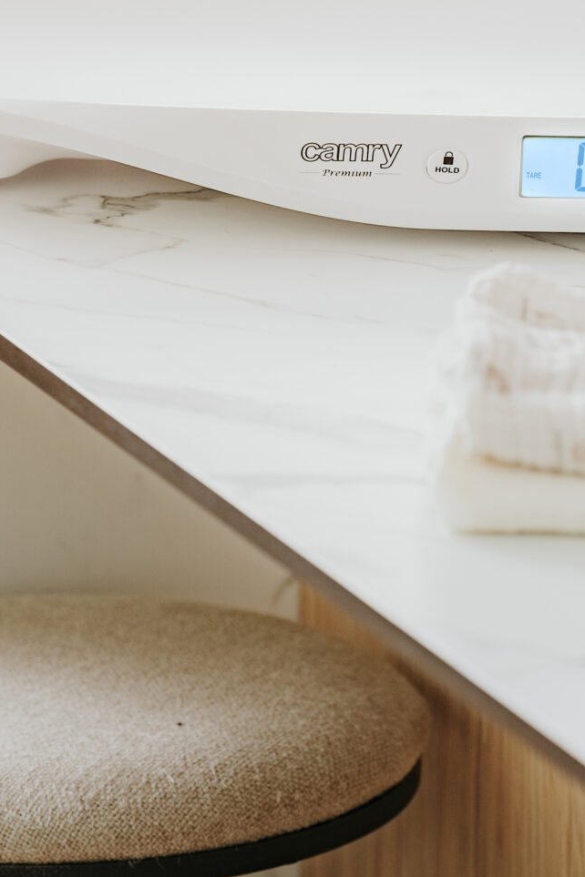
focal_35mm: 279
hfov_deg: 4.9
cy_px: 226
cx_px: 411
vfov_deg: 7.4
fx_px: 6800
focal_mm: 105
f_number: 4
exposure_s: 1/160
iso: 250
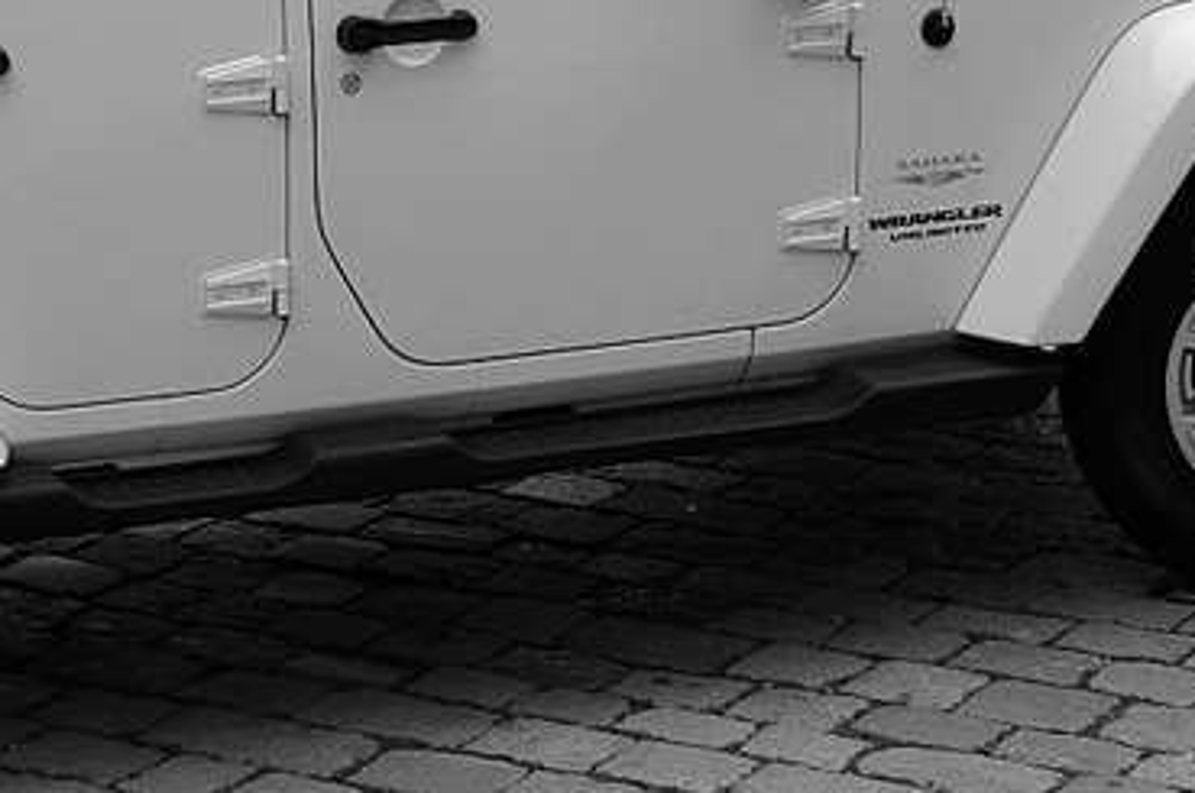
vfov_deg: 8.7
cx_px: 207
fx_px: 5171
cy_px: 71
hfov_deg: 13.1
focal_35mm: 156
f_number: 7.1
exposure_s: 1/200
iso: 200
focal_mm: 30
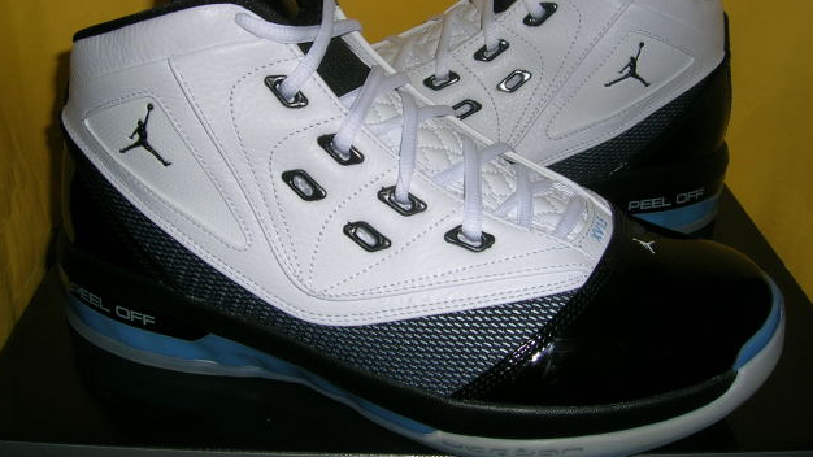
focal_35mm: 39
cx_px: 401
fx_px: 841
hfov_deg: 51.6
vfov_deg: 30.2
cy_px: 160
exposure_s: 1/60.1
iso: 50
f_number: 4.8
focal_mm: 5.4
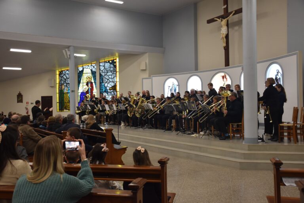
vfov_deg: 36.9
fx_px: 304
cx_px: 152
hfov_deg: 53.1
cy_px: 102
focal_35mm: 36
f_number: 3.8
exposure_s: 1/60
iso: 900
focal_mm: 24
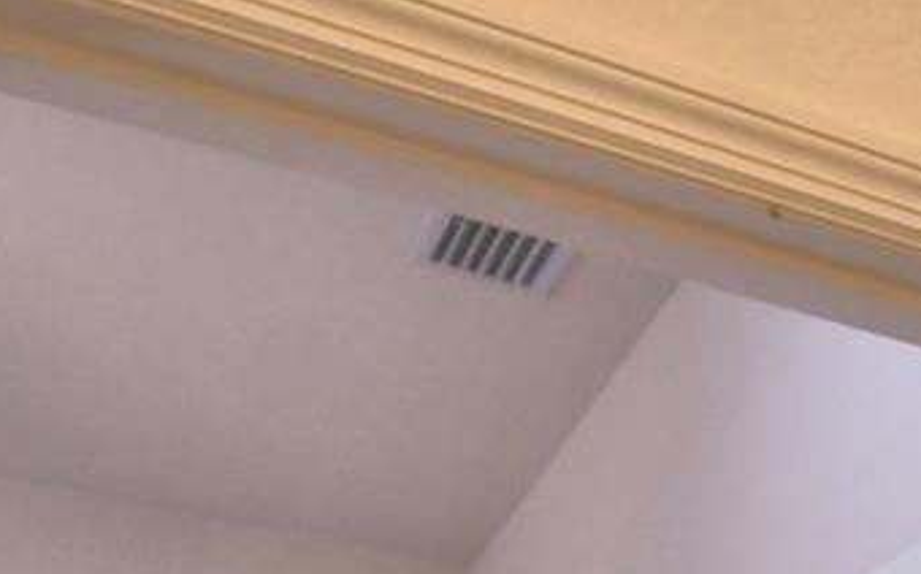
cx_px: 1243
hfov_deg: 24.4
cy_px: 1224
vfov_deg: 14.3
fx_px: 1806
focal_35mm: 72
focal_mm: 10
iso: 400
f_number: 4.5
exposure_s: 1/40
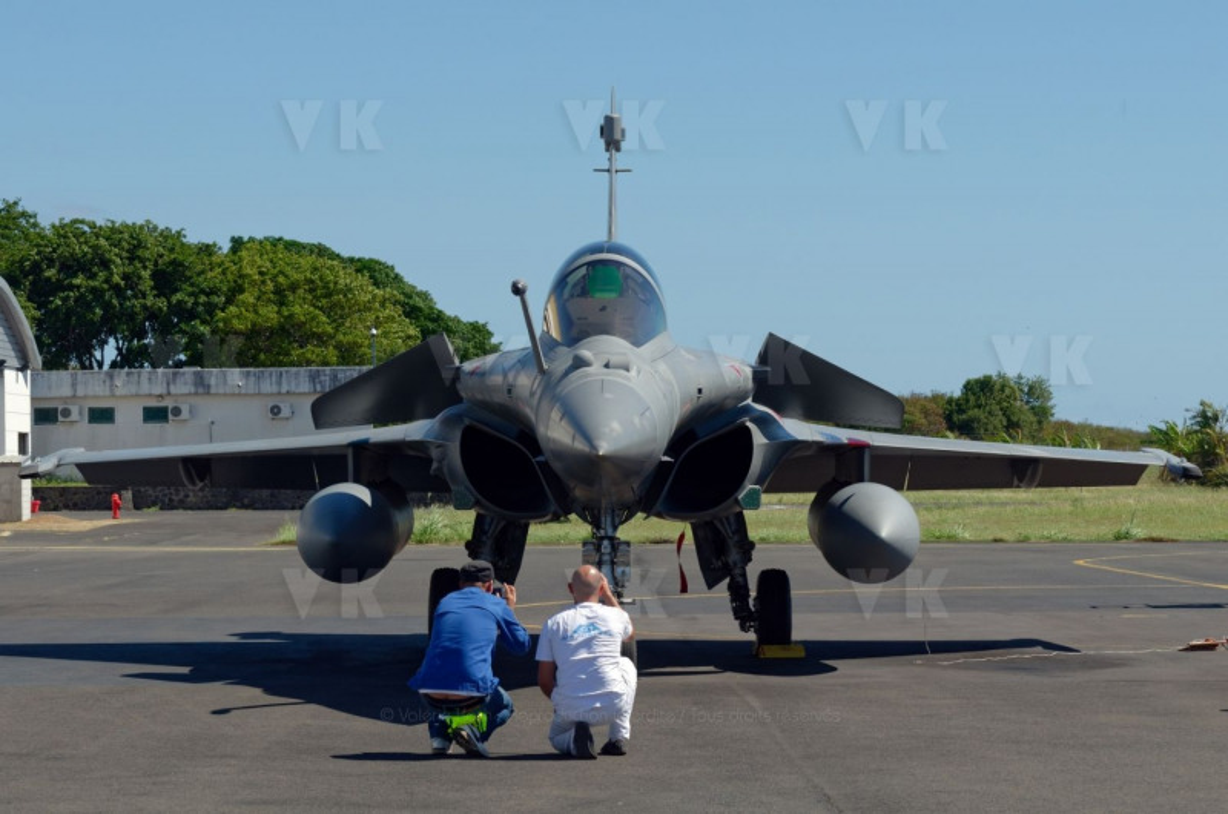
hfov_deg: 18.2
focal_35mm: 112
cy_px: 407
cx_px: 614
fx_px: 3830
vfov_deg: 12.1
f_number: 8
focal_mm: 75
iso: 100
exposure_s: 1/500
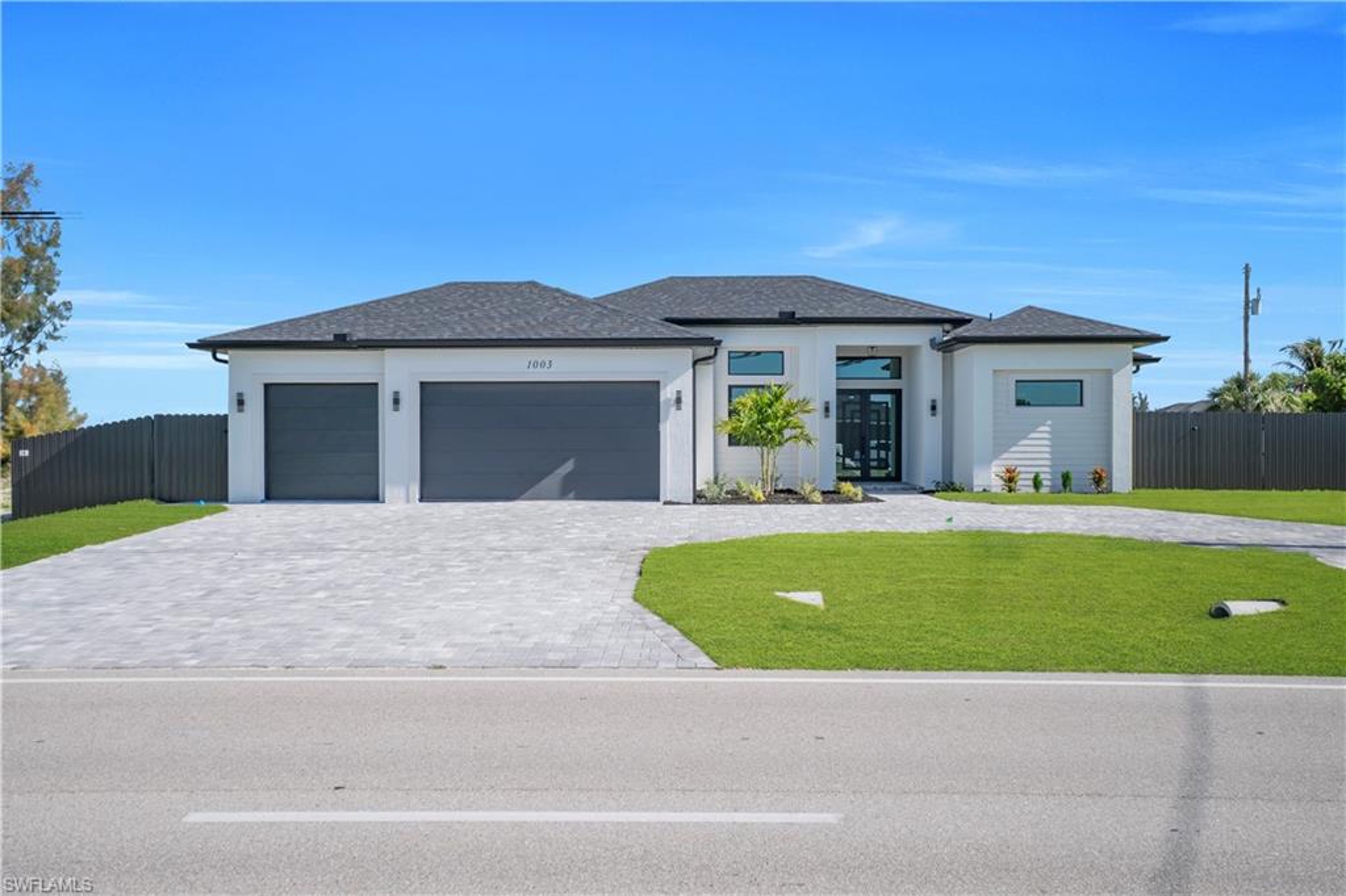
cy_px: 448
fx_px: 1121
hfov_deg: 61.9
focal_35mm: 30
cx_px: 673
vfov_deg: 43.6
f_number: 8
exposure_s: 1/320
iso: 100
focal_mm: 20
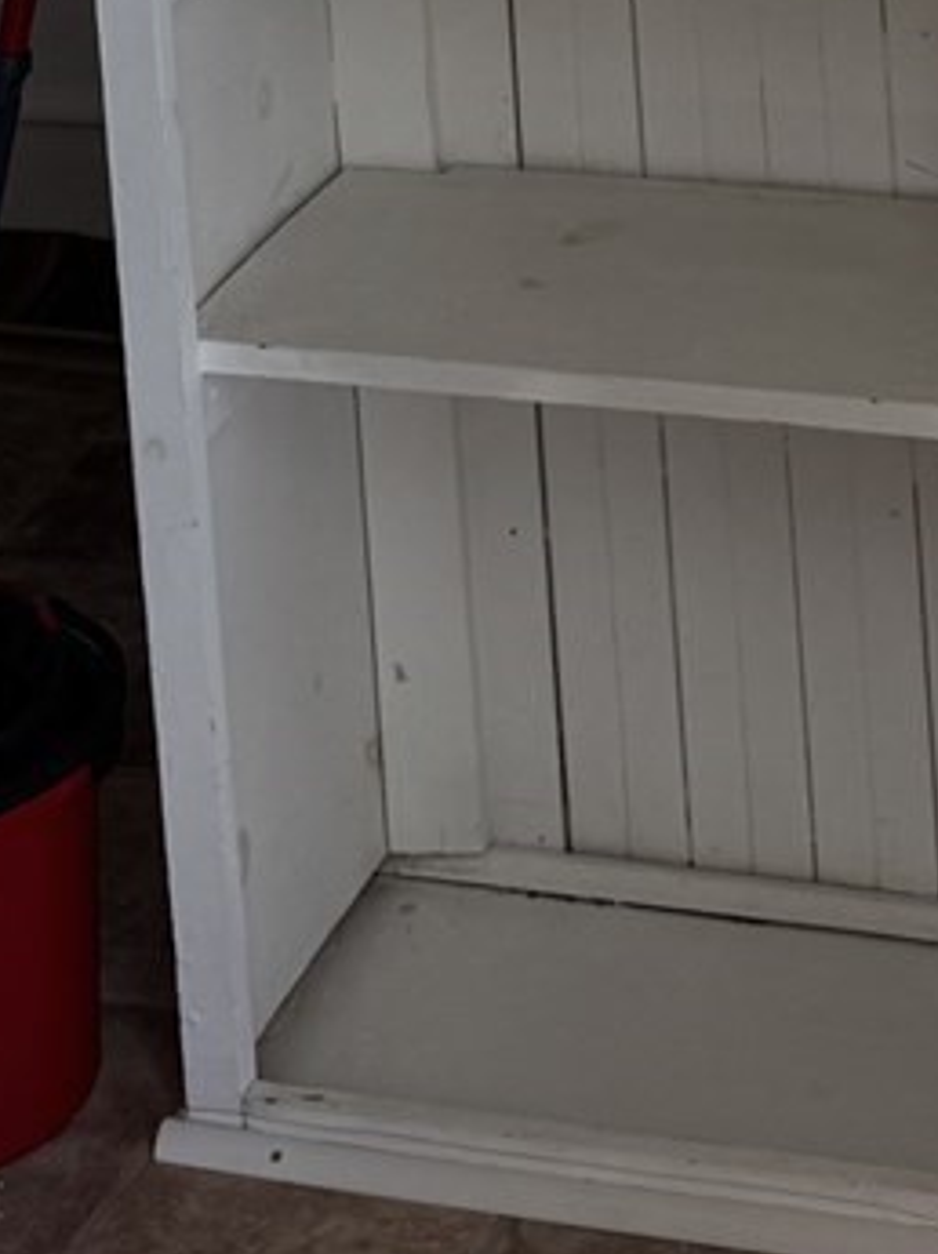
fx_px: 3873
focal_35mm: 107
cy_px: -898
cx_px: 731
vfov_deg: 16.0
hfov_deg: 13.7
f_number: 1.78
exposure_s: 1/120
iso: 100
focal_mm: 6.76
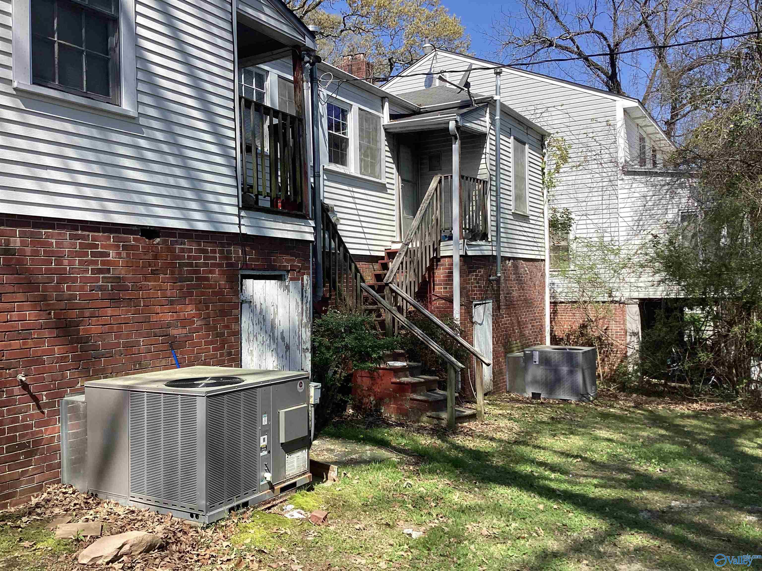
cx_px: 381
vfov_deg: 45.4
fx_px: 682
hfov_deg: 58.4
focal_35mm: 31
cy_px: 286
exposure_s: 1/947
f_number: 2.4
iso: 25
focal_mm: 3.3
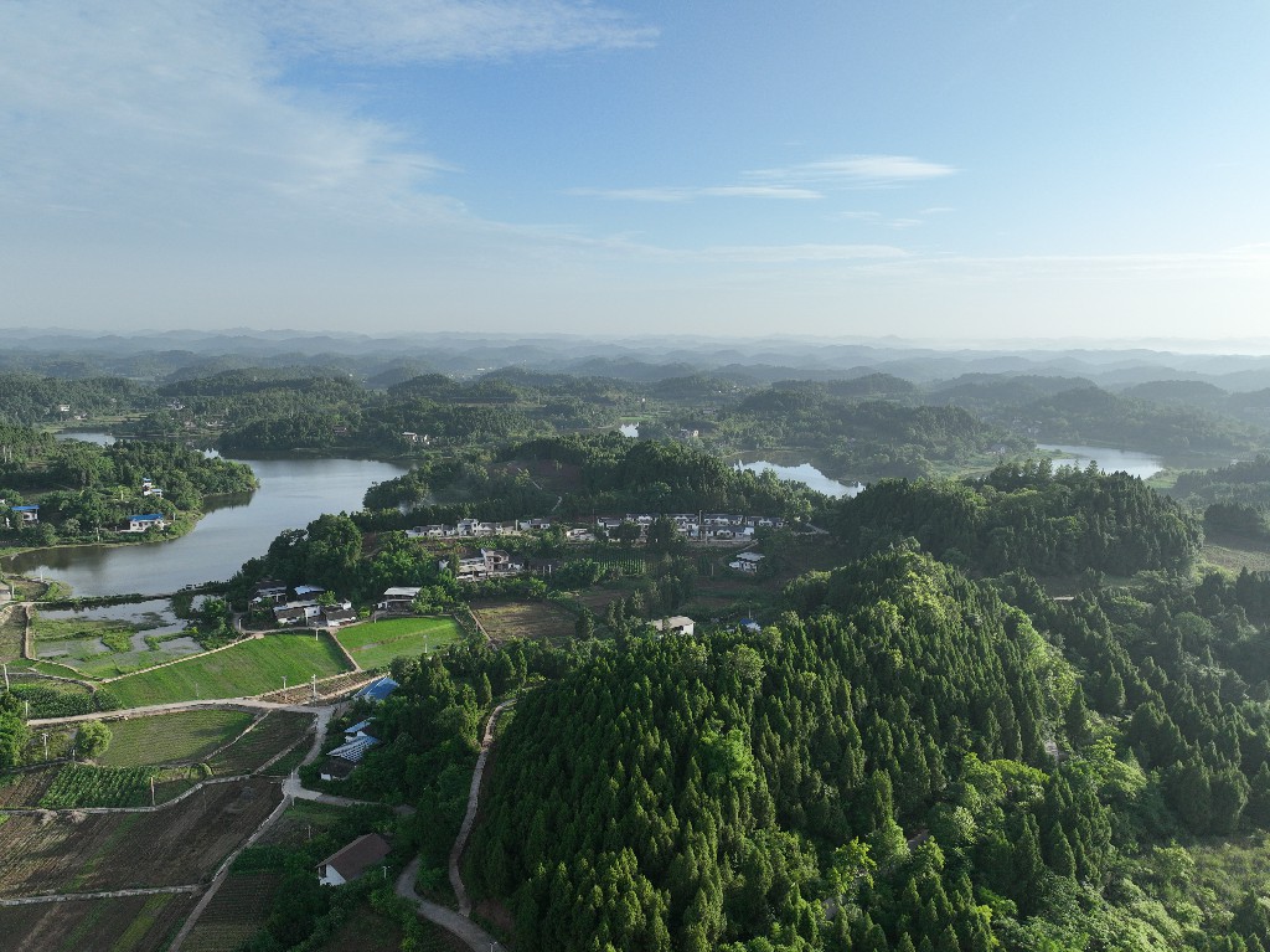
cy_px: 476
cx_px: 635
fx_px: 880
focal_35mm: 24
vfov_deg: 56.8
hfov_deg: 71.6
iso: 200
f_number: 2.8
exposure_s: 1/1600
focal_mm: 12.29
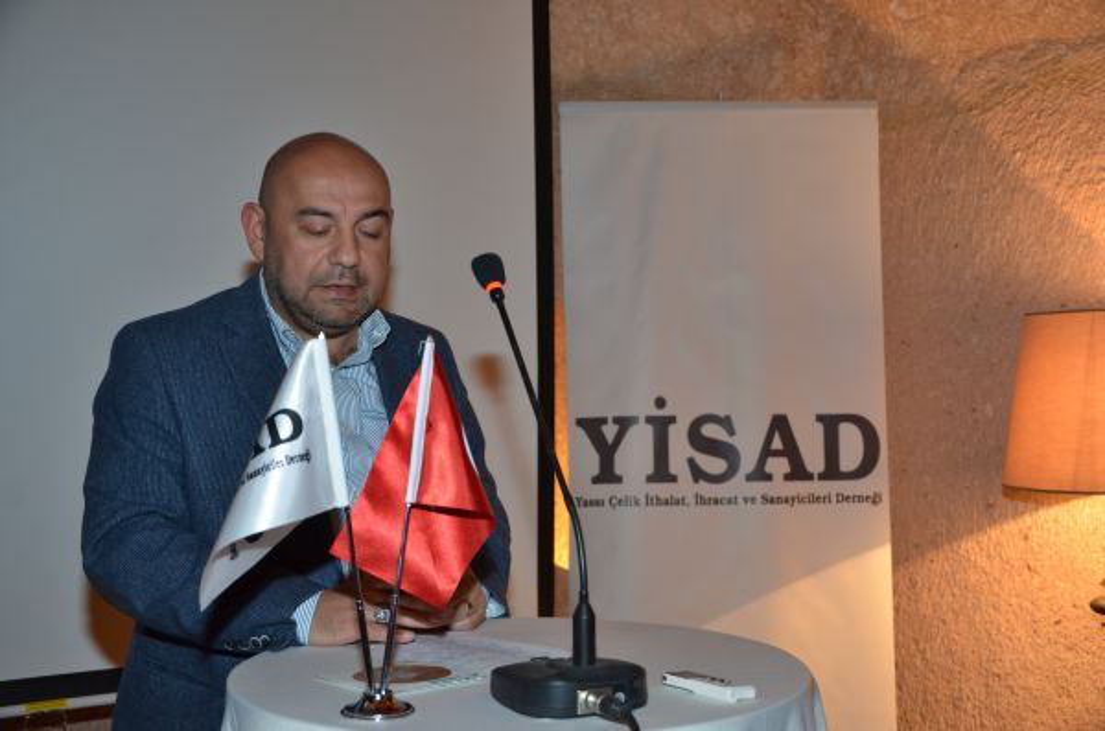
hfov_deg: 43.7
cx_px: 552
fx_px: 1378
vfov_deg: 29.7
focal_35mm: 45
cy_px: 366
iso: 800
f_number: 4.2
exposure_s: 1/60
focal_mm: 30
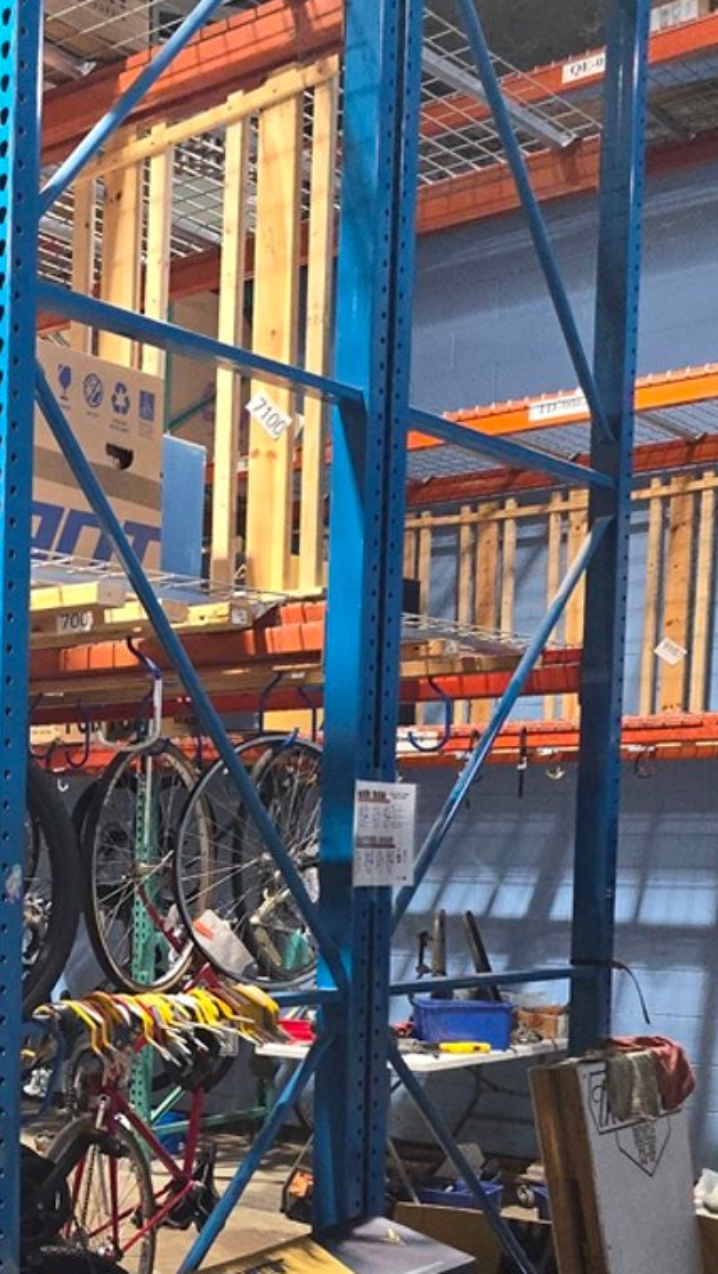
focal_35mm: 50
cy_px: 924
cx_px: -359
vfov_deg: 40.4
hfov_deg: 20.5
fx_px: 1690
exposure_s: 1/120
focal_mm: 6.3
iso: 500
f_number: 1.7
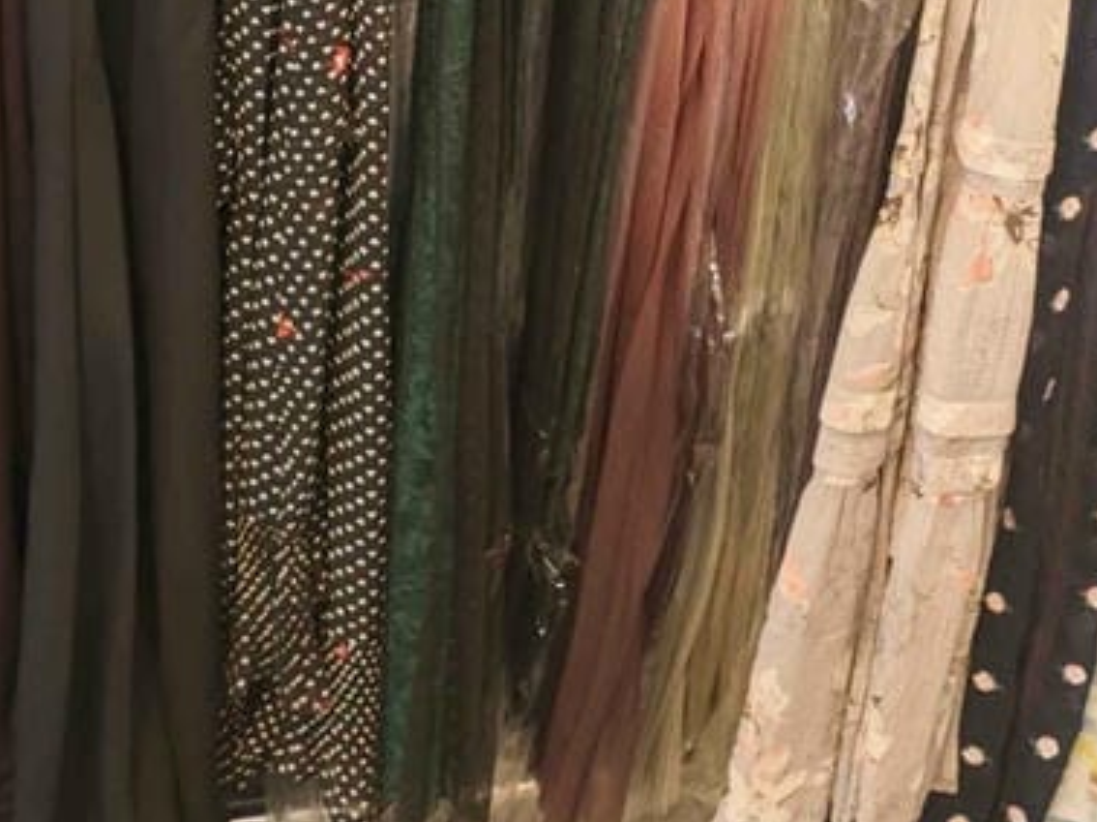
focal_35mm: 54
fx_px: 1710
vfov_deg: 24.4
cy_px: -168
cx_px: 342
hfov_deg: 35.1
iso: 320
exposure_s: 1/30
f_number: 1.8
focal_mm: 2.03
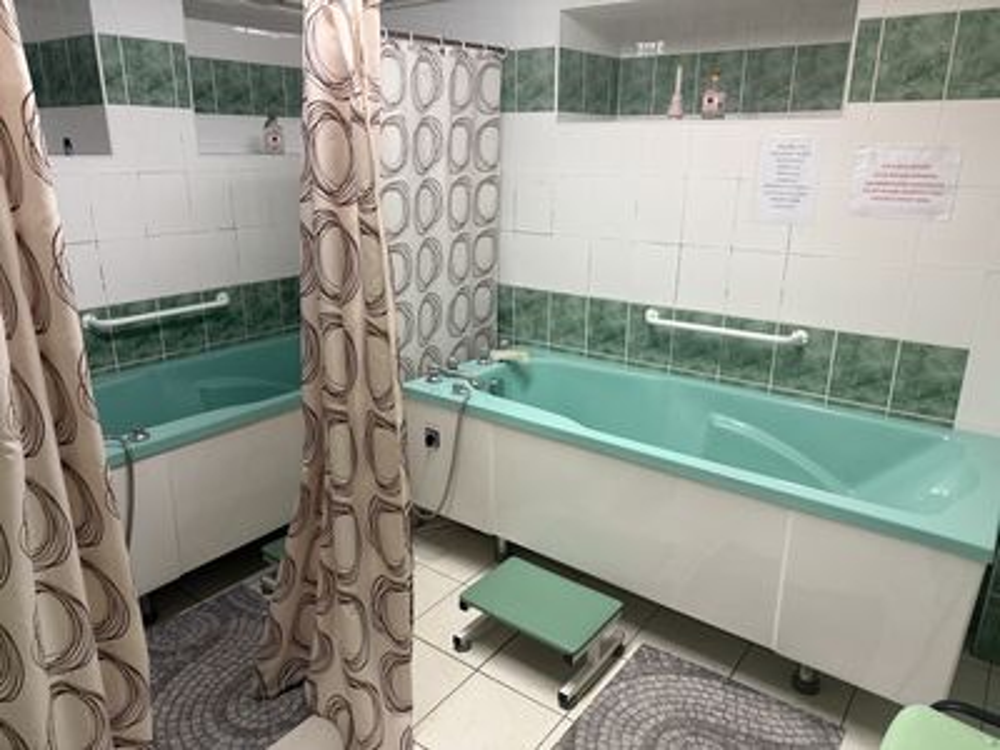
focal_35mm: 24
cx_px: 500
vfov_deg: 56.8
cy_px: 375
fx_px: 693
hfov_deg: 71.6
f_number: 1.78
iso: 200
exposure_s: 1/50
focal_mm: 6.76
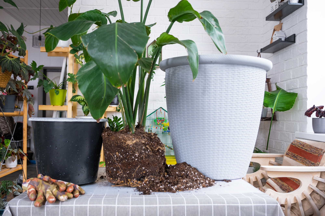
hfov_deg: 54.4
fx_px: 316
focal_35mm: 35
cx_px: 162
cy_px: 108
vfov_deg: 37.8
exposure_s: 1/30
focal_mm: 23.5
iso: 250
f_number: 4
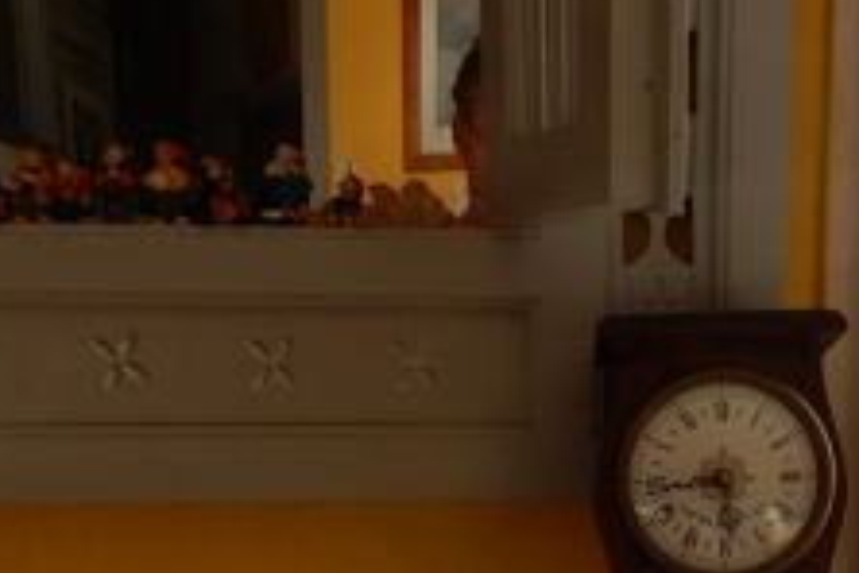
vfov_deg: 23.2
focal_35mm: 54
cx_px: 635
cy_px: 666
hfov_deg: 36.1
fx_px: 1288
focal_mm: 4.3
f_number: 3.4
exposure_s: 1/125
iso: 80
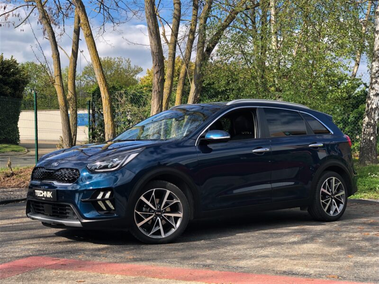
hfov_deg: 33.8
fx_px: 624
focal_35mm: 57
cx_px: 190
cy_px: 142
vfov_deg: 25.7
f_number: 2.8
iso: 20
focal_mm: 6.6
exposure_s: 1/264
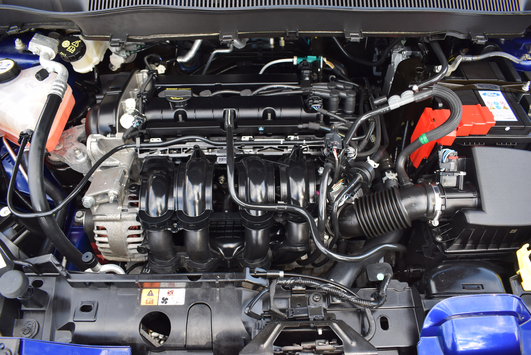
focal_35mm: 27
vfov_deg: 48.0
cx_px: 266
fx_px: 399
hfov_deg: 67.3
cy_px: 178
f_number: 5.6
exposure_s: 1/125
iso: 400
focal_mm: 18
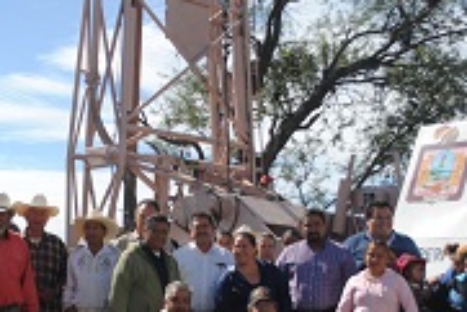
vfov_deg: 15.9
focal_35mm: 86
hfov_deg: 23.5
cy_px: 205
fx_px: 1116
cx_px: 163
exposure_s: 1/1000
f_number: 4.2
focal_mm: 26
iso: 160
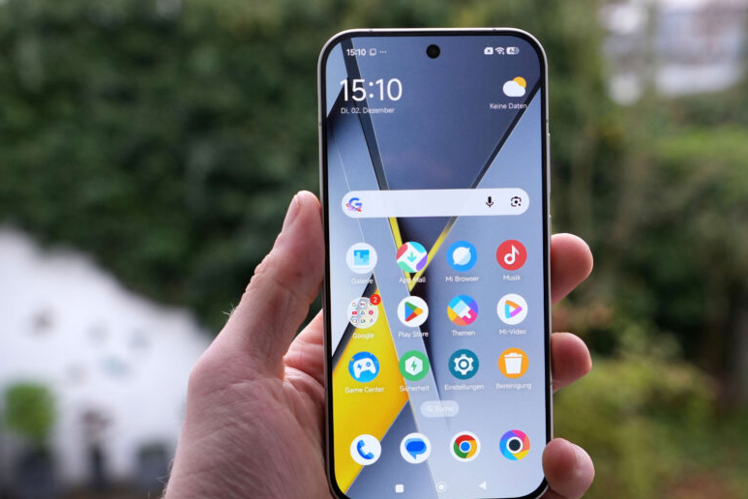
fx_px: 1330
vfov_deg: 21.2
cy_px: 288
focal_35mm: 64
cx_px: 418
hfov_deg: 31.4
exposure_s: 1/160
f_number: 4
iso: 1000
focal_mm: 34
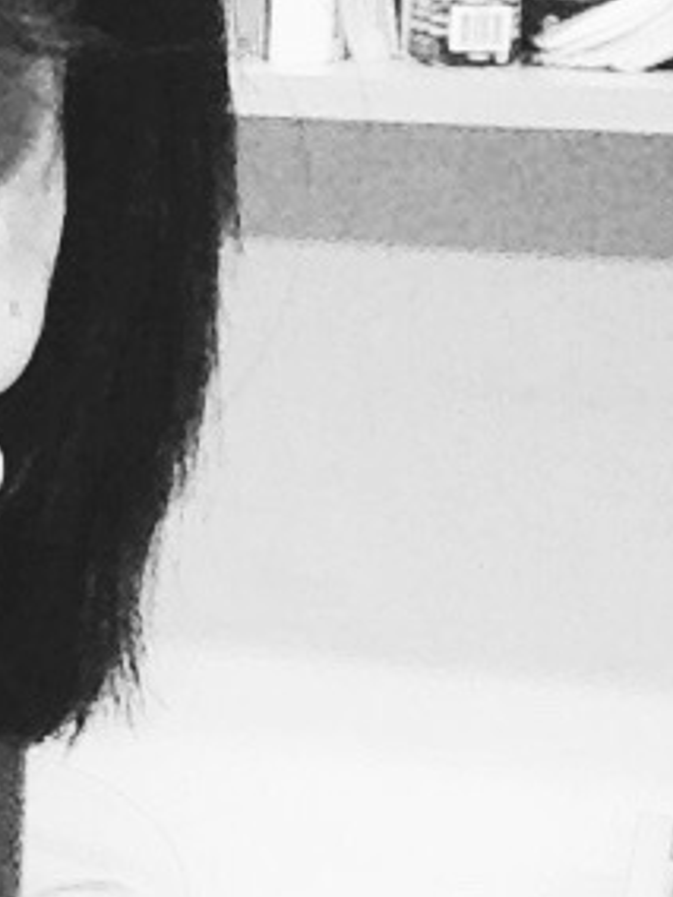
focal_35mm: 158
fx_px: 4096
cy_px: 366
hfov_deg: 9.0
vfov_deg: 12.5
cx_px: -528
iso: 100
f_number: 2.4
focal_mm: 2.18
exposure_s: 1/30
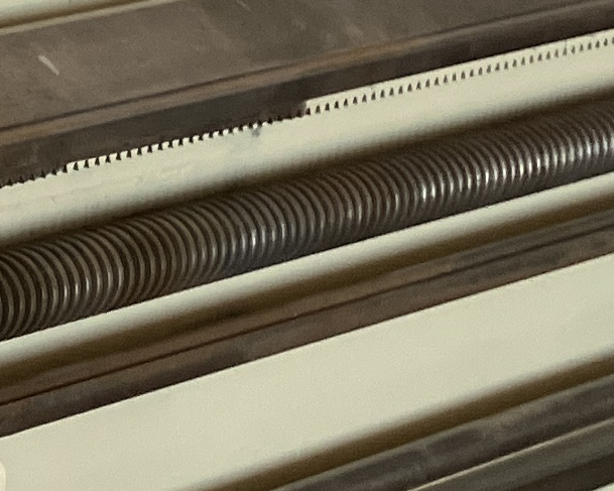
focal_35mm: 181
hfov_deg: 8.7
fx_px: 3289
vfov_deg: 8.5
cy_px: 48
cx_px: -1249
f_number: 1.8
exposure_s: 1/121
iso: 50
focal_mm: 3.99
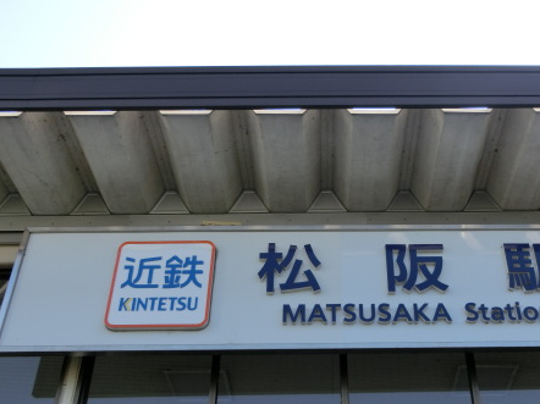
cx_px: 337
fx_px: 655
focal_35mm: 42
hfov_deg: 44.5
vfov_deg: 34.2
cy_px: 248
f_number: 3.7
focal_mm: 5.2
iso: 80
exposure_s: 1/400
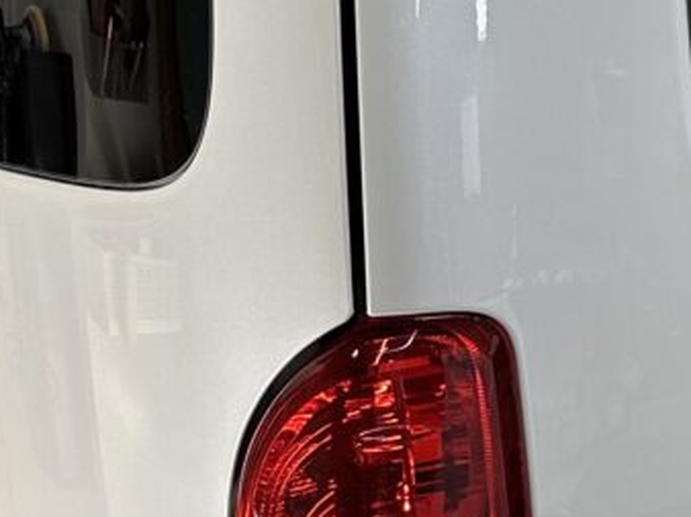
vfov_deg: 13.7
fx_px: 2154
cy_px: 208
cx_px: 1282
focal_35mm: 108
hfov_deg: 15.4
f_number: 1.78
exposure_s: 1/120
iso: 100
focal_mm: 6.86
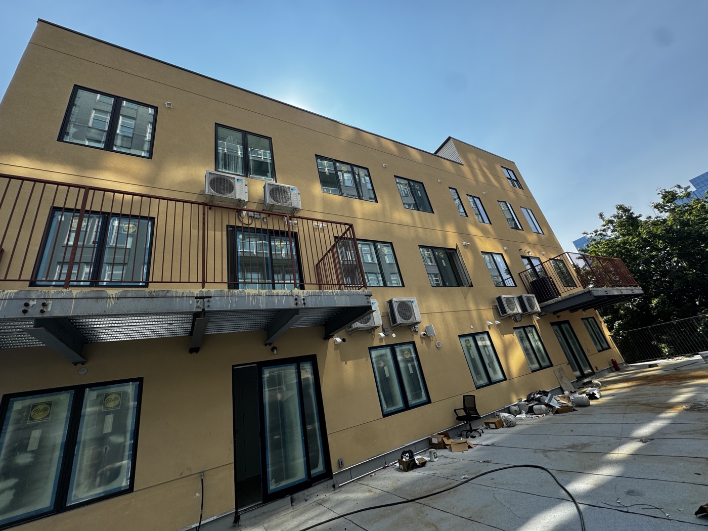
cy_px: 266
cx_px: 354
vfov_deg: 85.7
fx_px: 286
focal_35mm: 14
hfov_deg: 102.1
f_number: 2.2
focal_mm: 2.22
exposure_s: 1/620
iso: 40
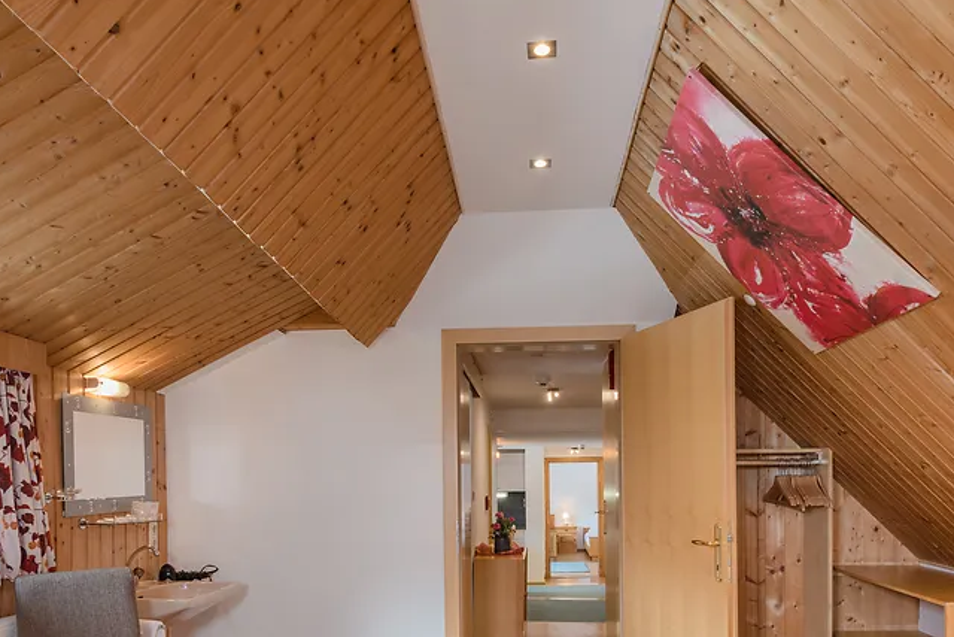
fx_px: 795
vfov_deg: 42.0
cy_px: 494
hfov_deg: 61.9
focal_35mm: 30
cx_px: 501
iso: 200
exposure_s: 1/6
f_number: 9.5
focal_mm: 16
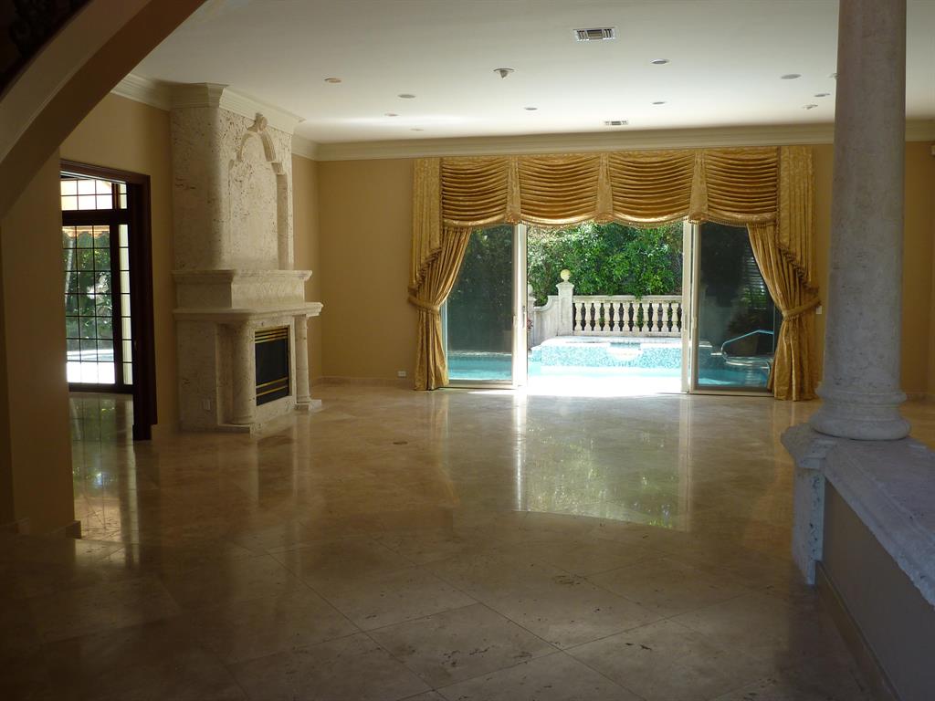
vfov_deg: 46.8
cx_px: 468
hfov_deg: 60.0
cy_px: 350
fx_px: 810
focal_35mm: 30
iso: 80
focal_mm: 5
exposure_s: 1/50
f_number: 3.4
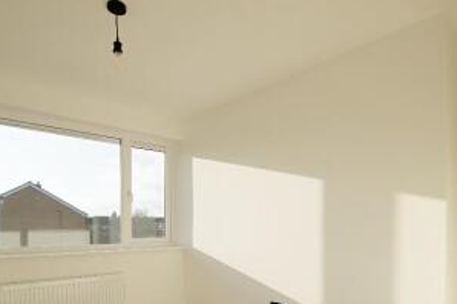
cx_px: 238
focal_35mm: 24
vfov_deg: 50.4
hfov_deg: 73.8
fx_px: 304
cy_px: 236
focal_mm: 10
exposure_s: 1/500
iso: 100
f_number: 7.1
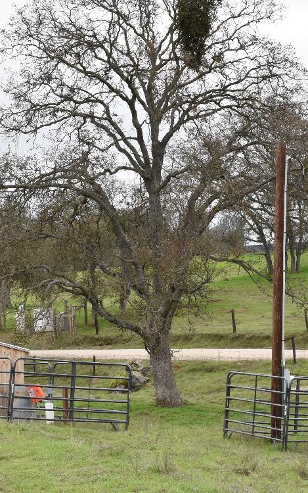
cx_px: 78
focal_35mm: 107
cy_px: 328
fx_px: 1437
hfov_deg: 12.2
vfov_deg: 19.4
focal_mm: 35
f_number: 8
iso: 560
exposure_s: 1/500
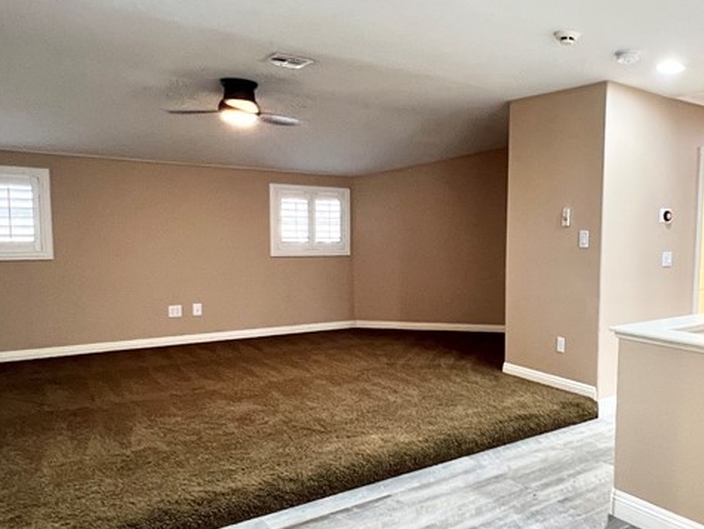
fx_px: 570
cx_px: 514
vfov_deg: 49.8
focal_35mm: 28
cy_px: 286
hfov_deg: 60.5
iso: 400
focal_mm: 1.57
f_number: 1.8
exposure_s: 1/60
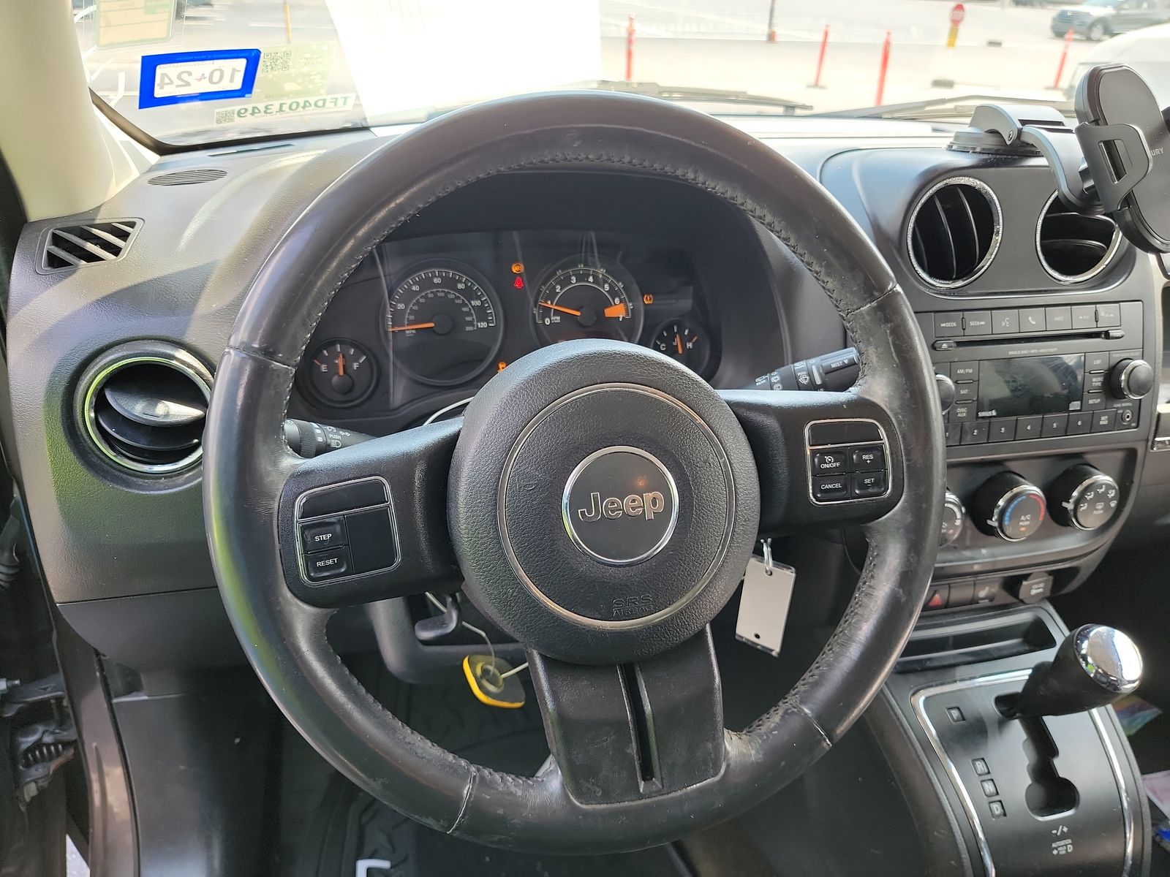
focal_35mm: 24
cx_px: 585
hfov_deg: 71.6
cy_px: 438
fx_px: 811
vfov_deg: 56.8
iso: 70
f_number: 1.8
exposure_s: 1/59
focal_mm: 6.7
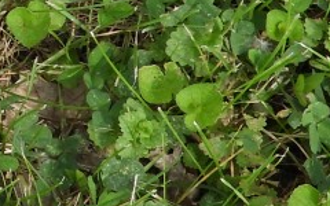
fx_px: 2284
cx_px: -496
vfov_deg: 5.1
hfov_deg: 7.6
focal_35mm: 254
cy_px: -159
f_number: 3.8
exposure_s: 1/400
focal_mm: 7.2
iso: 100
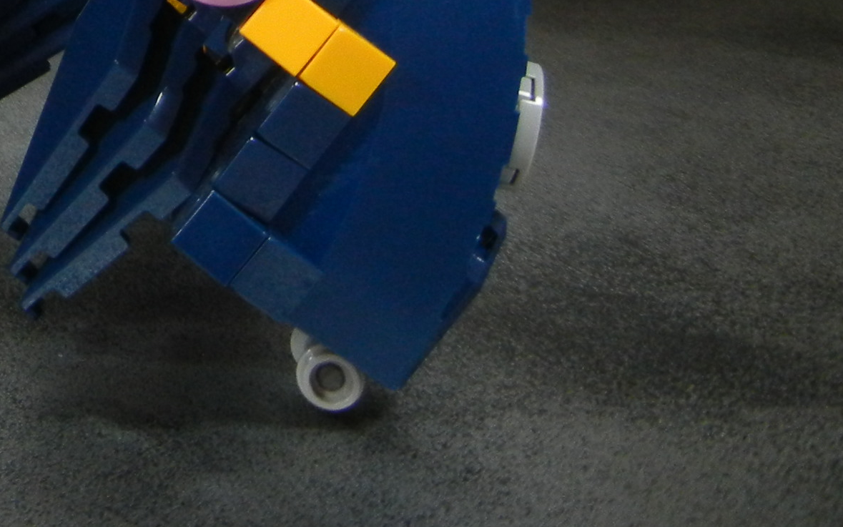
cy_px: -322
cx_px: -299
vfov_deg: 13.7
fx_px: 2022
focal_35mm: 88
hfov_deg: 21.0
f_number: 3.5
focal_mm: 5.4
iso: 400
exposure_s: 1/75.6
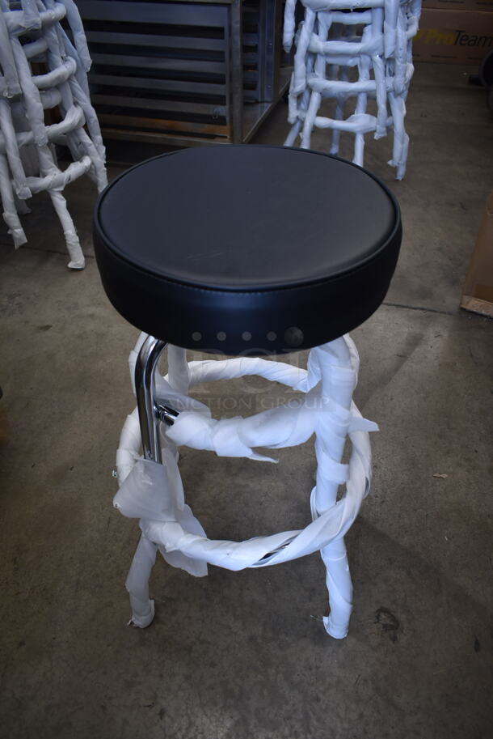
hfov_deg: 48.0
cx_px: 246
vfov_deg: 67.3
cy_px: 370
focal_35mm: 27
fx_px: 554
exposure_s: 1/30
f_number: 3.5
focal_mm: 18
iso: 140
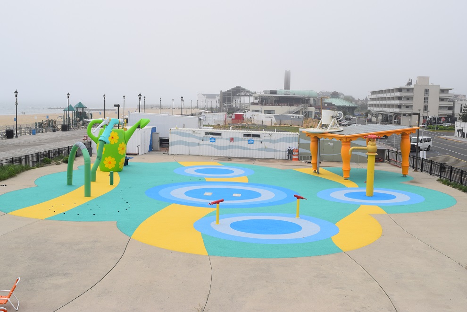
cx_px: 234
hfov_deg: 47.9
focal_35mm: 40
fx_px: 525
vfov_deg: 33.0
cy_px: 156
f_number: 11
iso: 200
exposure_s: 1/500
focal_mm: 27
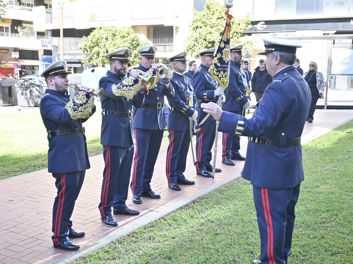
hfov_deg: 43.8
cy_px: 132
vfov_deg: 33.6
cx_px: 158
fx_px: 438
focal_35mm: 43
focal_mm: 26
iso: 640
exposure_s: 1/400
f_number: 4.5
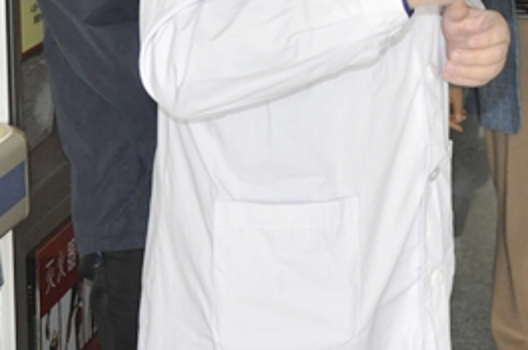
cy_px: -209
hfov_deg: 17.4
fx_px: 1641
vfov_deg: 11.6
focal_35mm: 112
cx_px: 632
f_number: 4.5
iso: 1000
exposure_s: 1/60
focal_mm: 22
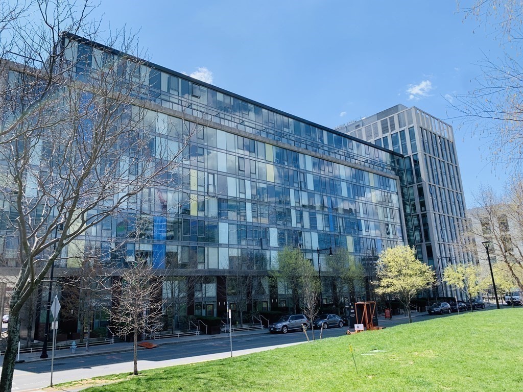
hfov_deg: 67.3
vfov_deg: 53.1
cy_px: 196
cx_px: 262
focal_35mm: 26
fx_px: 393
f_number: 1.8
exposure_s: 1/1490
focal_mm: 4.25
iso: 25
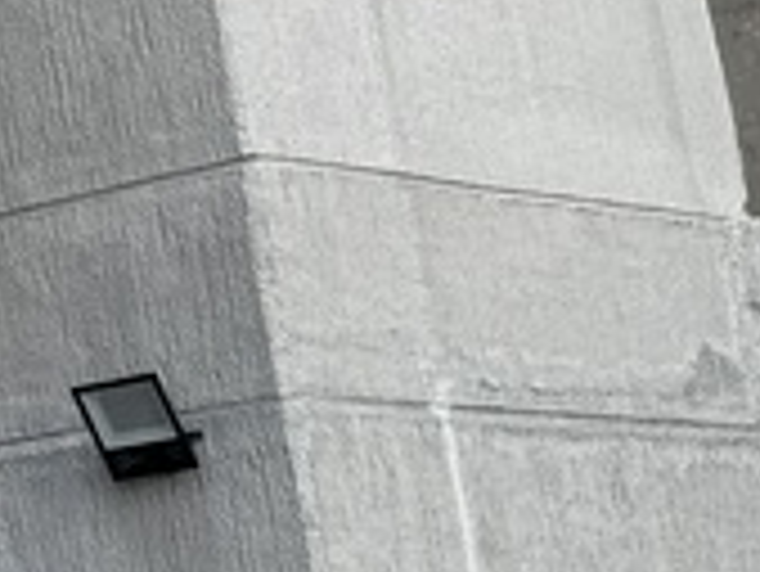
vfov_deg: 8.7
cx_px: -1412
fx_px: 3735
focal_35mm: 170
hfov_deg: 9.5
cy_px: -59
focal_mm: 6.76
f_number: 1.78
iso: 80
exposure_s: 1/1488
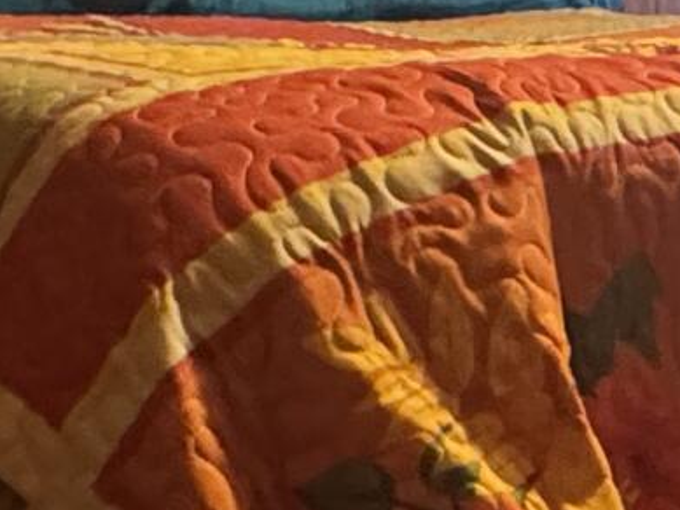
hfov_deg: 17.1
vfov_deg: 13.7
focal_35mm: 108
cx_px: 886
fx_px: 2122
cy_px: 128
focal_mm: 2.22
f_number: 2.2
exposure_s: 1/40
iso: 1000
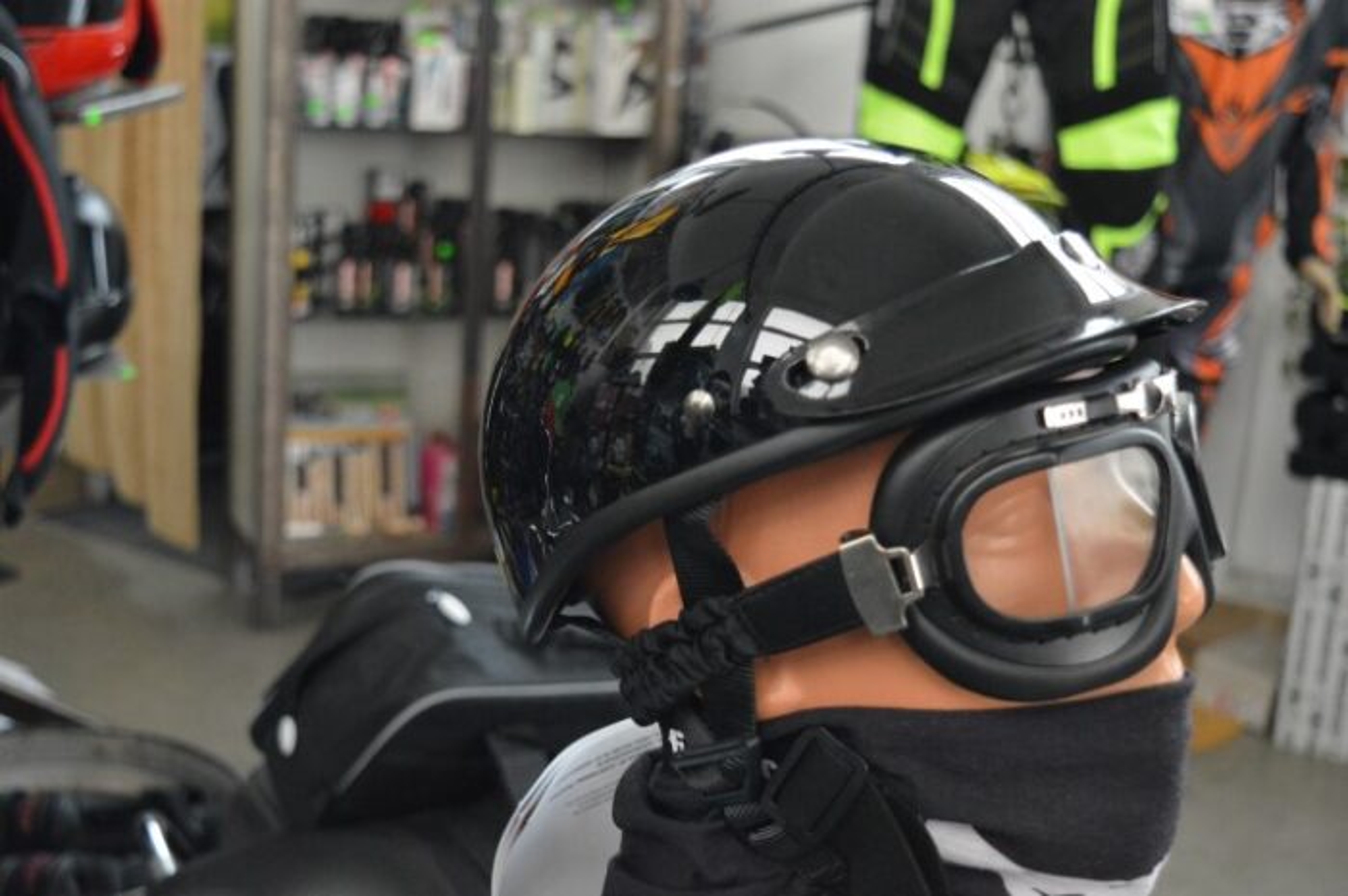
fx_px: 1795
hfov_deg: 41.2
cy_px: 448
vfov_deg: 28.0
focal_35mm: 48
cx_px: 674
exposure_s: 1/100
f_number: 4.5
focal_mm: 32
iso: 3200
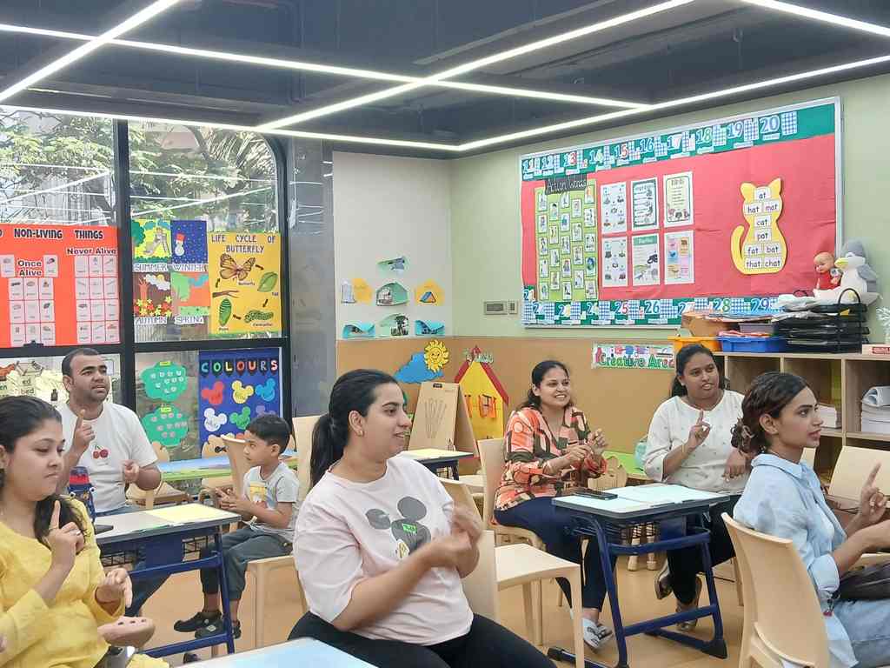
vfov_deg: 53.1
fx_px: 668
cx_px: 445
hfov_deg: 67.3
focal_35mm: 26
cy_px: 334
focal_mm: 3.98
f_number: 1.8
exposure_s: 1/50
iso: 160
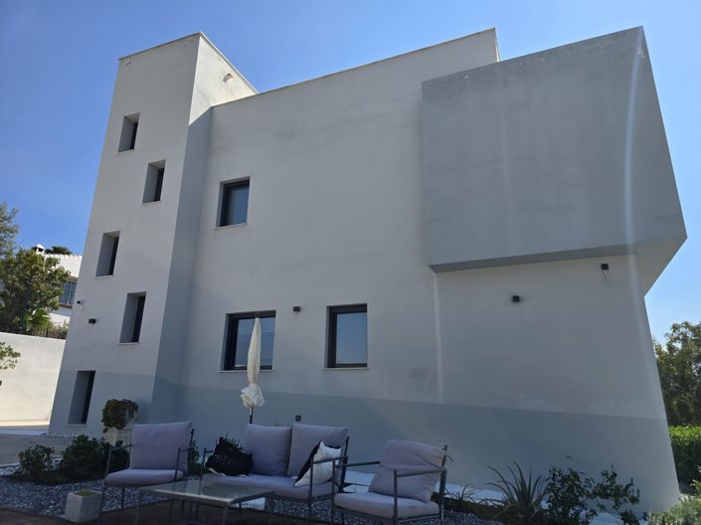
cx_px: 350
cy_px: 262
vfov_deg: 58.8
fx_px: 466
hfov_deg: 74.0
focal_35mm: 23
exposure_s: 1/978
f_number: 1.7
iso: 12
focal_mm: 6.3
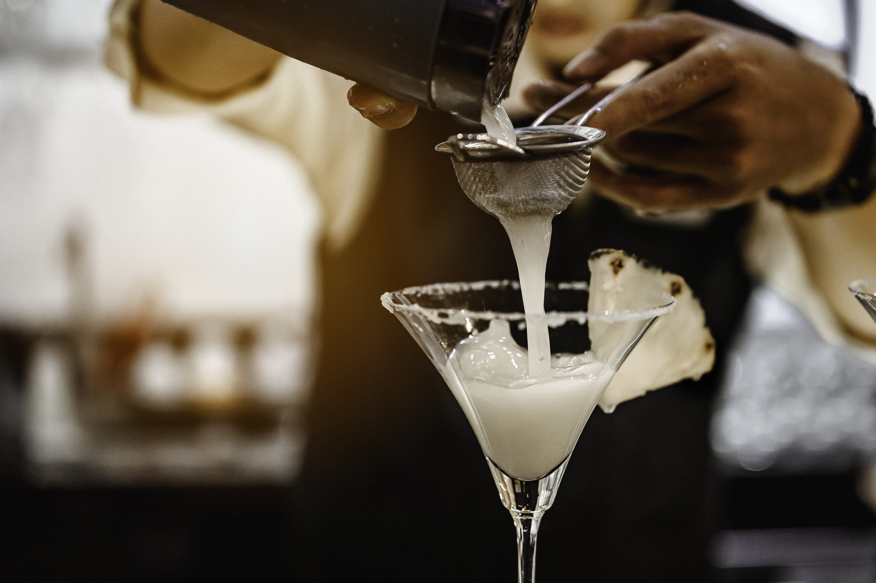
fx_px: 1216
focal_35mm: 50
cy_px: 292
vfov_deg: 27.0
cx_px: 438
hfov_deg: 39.6
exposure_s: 1/250
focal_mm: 50
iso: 2000
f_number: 1.8
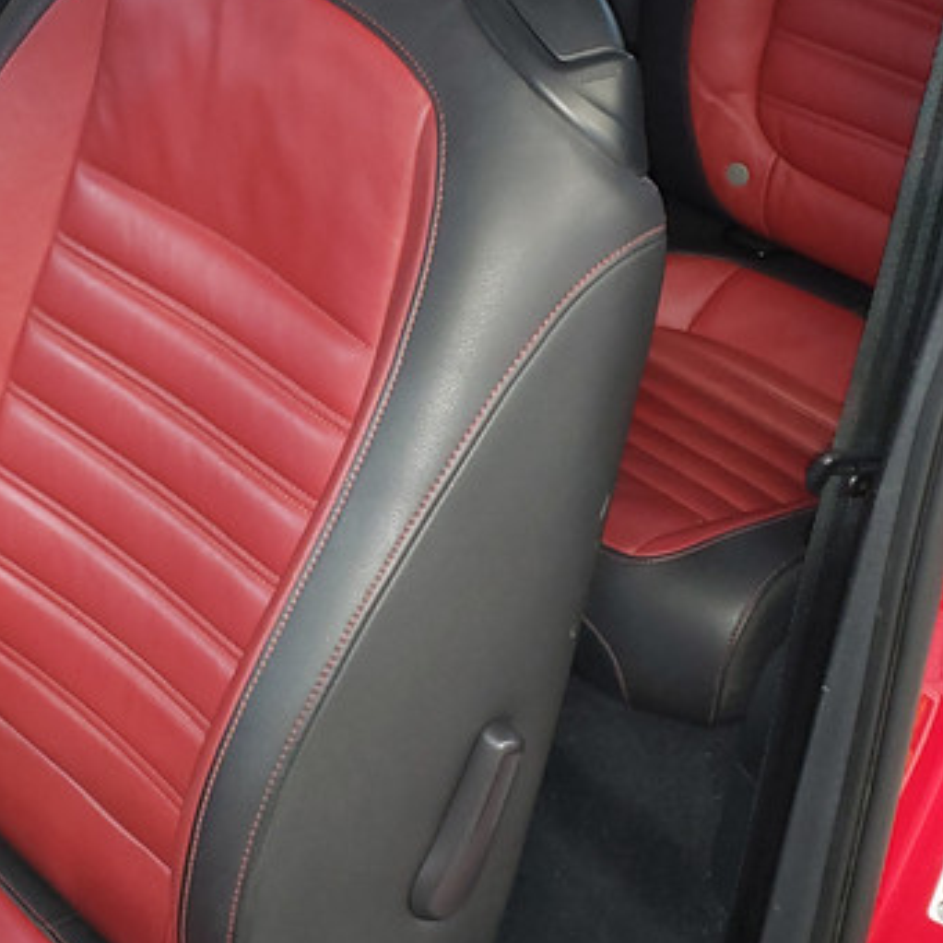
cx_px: 297
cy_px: 357
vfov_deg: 23.9
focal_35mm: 72
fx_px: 2219
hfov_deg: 23.9
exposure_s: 1/17
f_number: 1.5
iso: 125
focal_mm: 4.3
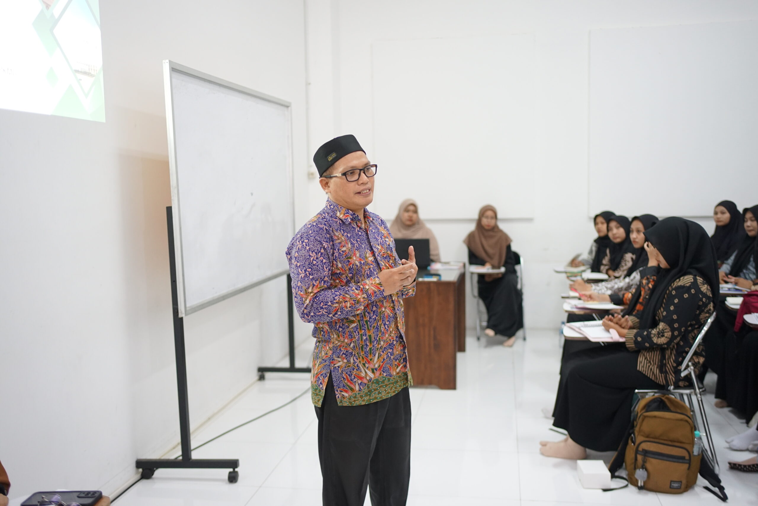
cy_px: 253
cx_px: 379
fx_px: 737
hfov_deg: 54.4
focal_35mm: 35
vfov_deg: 37.9
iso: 1000
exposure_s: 1/100
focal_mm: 35
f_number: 1.8
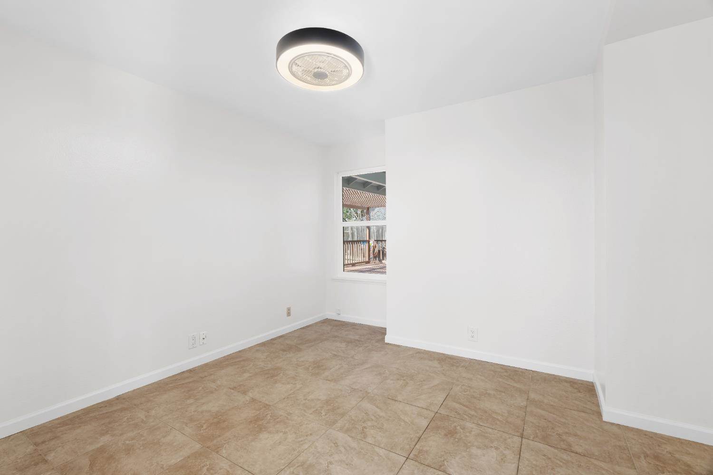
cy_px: 238
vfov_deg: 73.7
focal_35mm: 16
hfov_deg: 96.7
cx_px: 356
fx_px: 317
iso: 250
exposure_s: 1/1.25
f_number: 8
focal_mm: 16
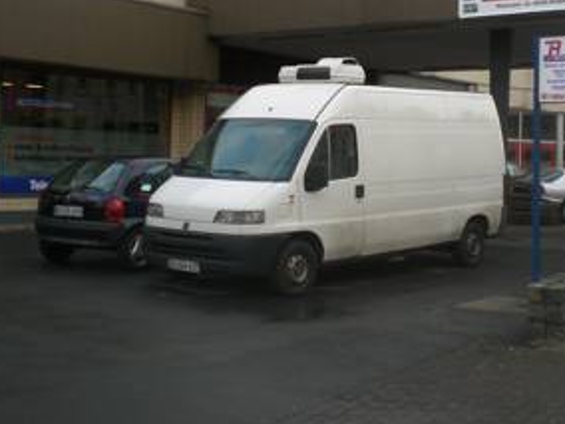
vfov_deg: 24.1
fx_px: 979
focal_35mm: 60
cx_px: 404
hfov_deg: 31.8
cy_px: 96
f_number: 3.1
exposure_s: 1/125
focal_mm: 6.3
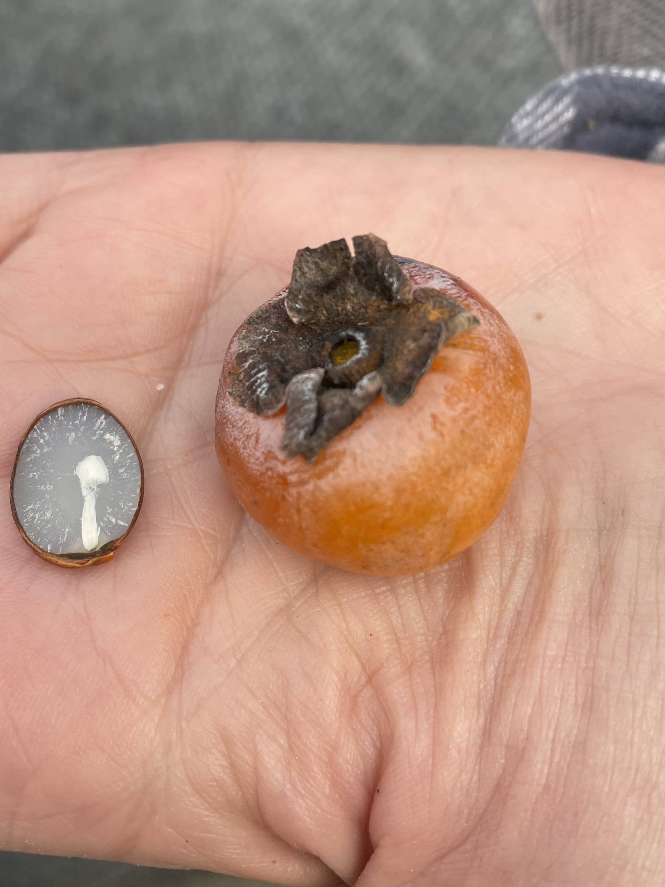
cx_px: 262
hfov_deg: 41.6
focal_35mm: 34
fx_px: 871
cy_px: 356
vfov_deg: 53.6
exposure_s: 1/259
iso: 32
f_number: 1.6
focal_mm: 4.2
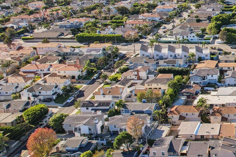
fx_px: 387
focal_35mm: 59
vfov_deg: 22.6
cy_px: 29
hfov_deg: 28.0
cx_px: 308
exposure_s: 1/2000
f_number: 2.8
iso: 140
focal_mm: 8.38
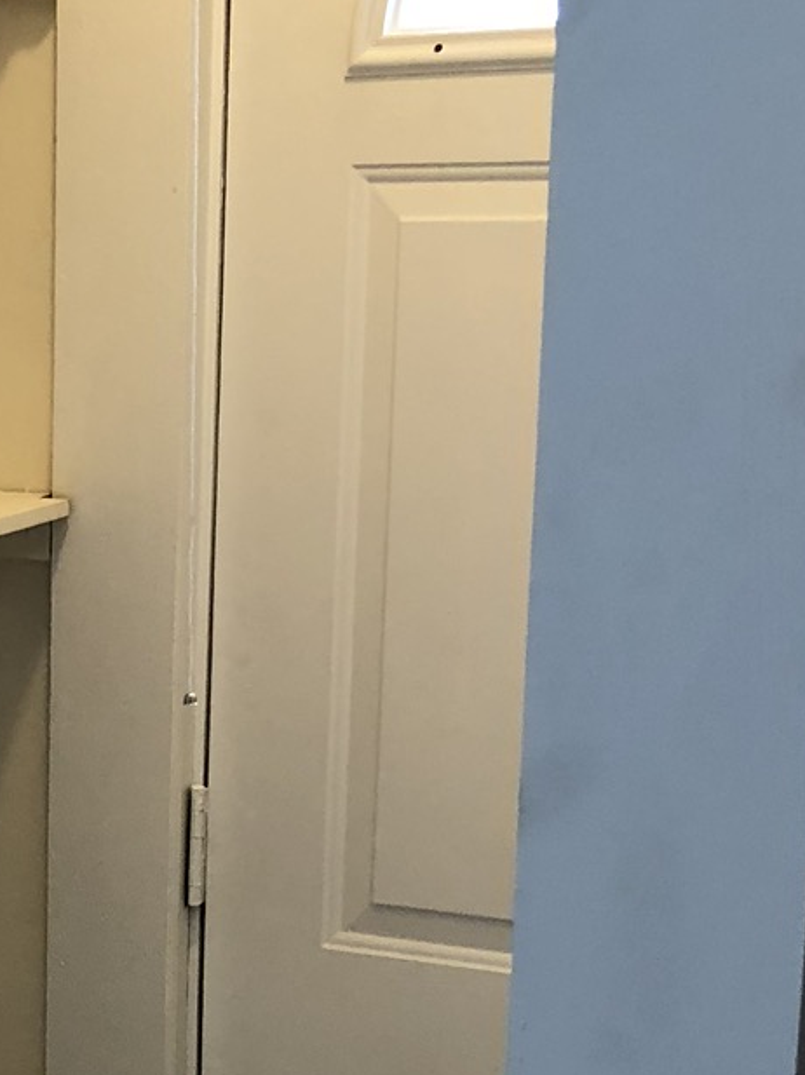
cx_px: -249
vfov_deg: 20.7
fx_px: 2887
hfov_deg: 15.1
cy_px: 932
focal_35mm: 93
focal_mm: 3.99
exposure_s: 1/40
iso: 25
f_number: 1.8
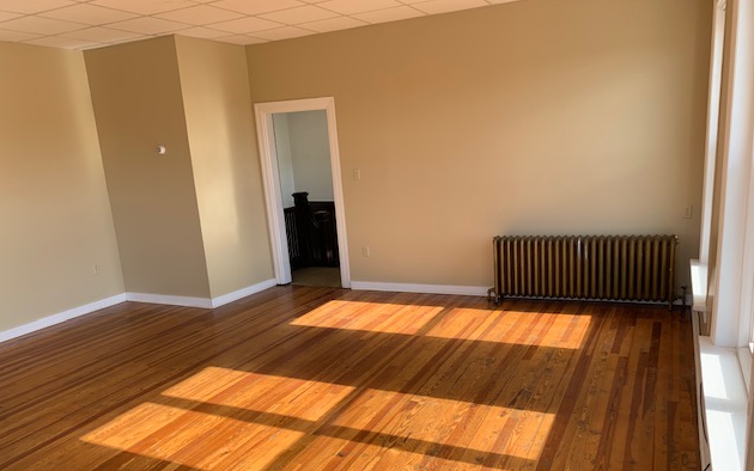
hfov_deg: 66.5
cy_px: 273
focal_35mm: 28
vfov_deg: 44.4
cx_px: 381
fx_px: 575
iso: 25
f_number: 1.8
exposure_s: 1/191
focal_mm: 4.25
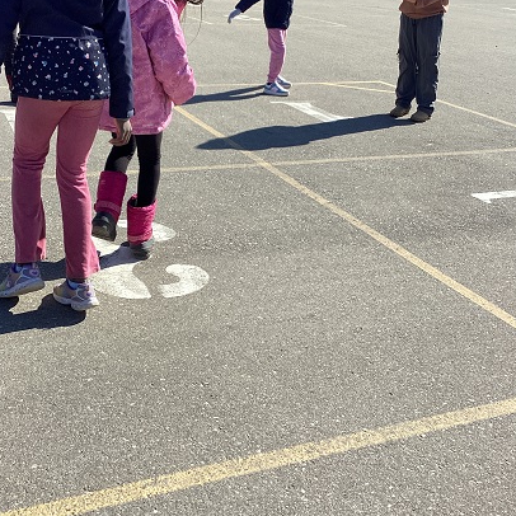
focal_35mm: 45
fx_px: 759
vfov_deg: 37.3
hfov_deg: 37.5
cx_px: 221
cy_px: 193
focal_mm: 3.3
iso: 25
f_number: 2.4
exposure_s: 1/1217
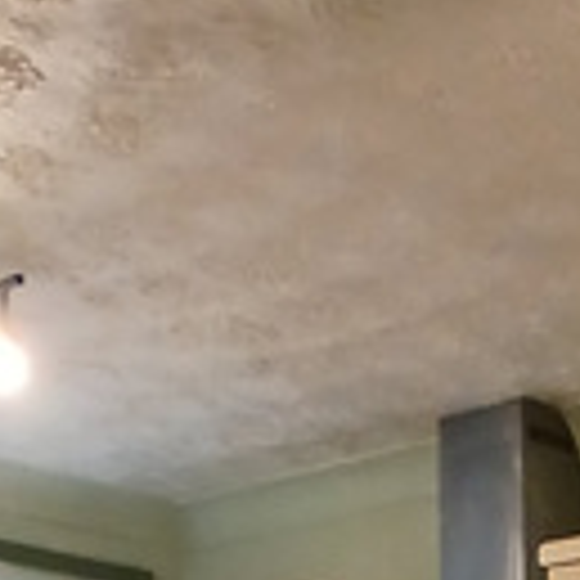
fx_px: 1592
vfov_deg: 16.6
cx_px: 697
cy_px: 1088
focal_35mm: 84
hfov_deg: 19.4
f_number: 2.2
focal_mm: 1.4
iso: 125
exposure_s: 1/33.3
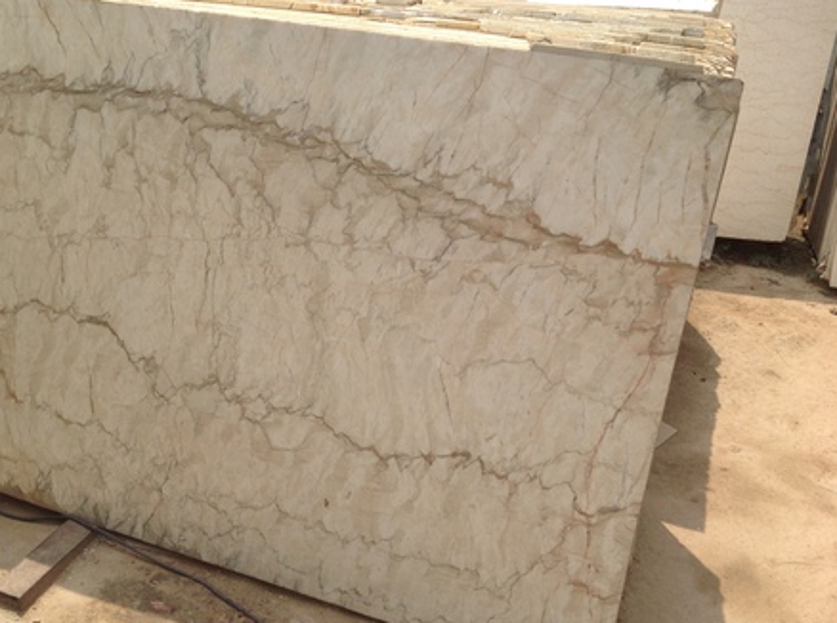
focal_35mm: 40
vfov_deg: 35.8
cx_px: 363
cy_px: 337
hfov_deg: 46.8
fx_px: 965
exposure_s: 1/1513
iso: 50
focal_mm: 4.28
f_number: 2.4
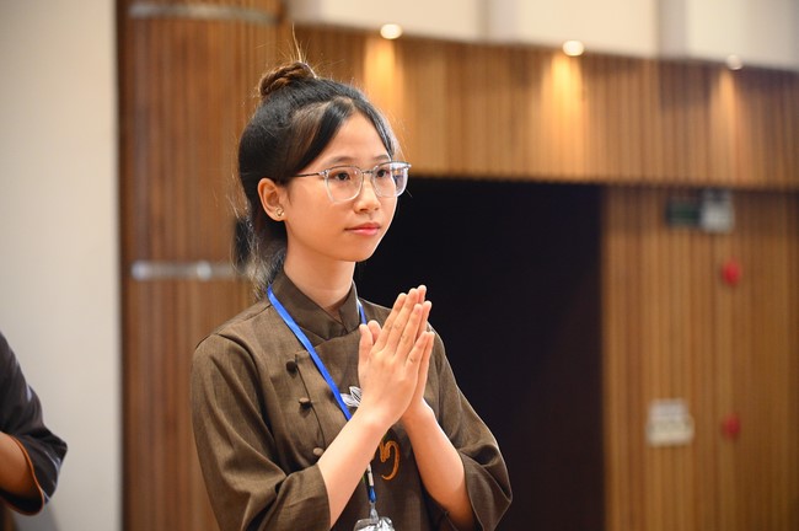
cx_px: 400
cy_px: 266
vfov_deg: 11.4
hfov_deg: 17.1
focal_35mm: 120
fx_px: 2661
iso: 5000
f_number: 4
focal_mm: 120
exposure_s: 1/160
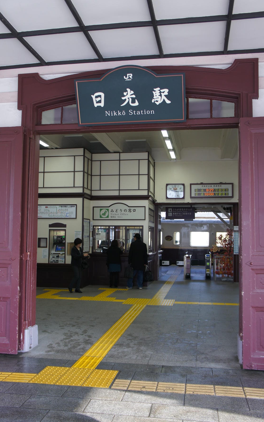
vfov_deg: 56.7
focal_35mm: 34
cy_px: 209
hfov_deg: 37.3
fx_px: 391
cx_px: 133
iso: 200
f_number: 4
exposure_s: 1/60
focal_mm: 22
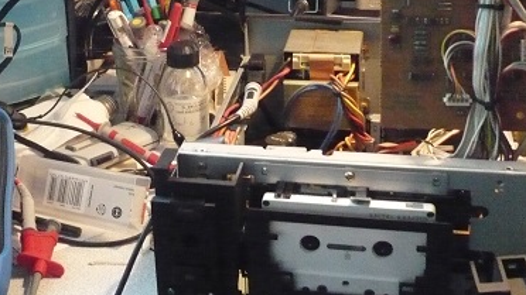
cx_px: 142
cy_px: 19
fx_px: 878
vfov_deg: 18.7
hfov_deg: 32.8
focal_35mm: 63
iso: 1250
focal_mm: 5.8
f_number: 2.8
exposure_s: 1/80
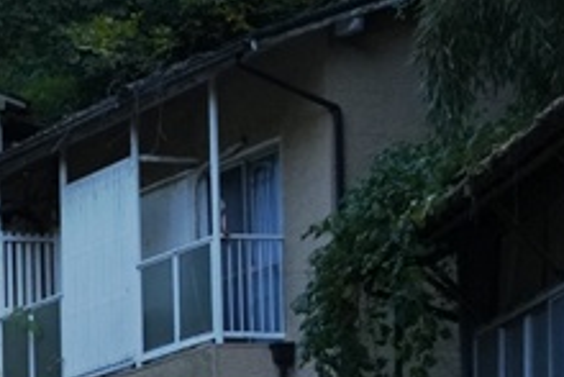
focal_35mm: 287
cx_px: -223
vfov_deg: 4.8
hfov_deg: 7.1
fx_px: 4496
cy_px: 9
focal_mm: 61.6
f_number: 8
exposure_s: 1/1000
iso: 2500
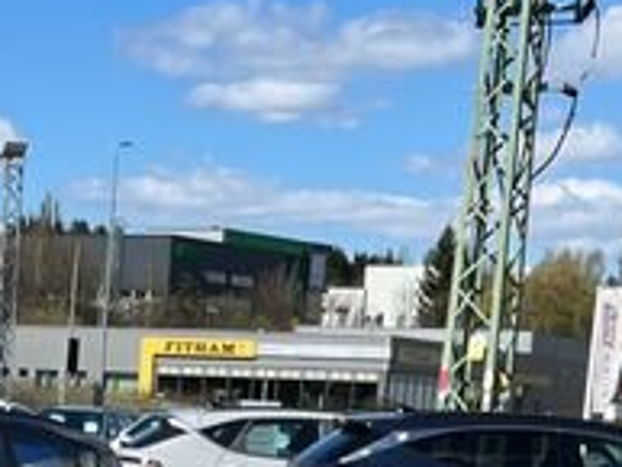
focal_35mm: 138
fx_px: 2481
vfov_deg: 9.9
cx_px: -113
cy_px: 986
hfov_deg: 13.9
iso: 50
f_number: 1.6
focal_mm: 5.1
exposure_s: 1/3311
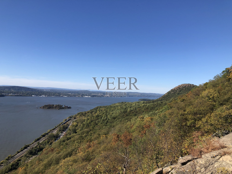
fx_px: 188
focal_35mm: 28
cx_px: 116
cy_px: 87
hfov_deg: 63.4
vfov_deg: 49.7
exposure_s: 1/2024
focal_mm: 3.99
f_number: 1.8
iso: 20
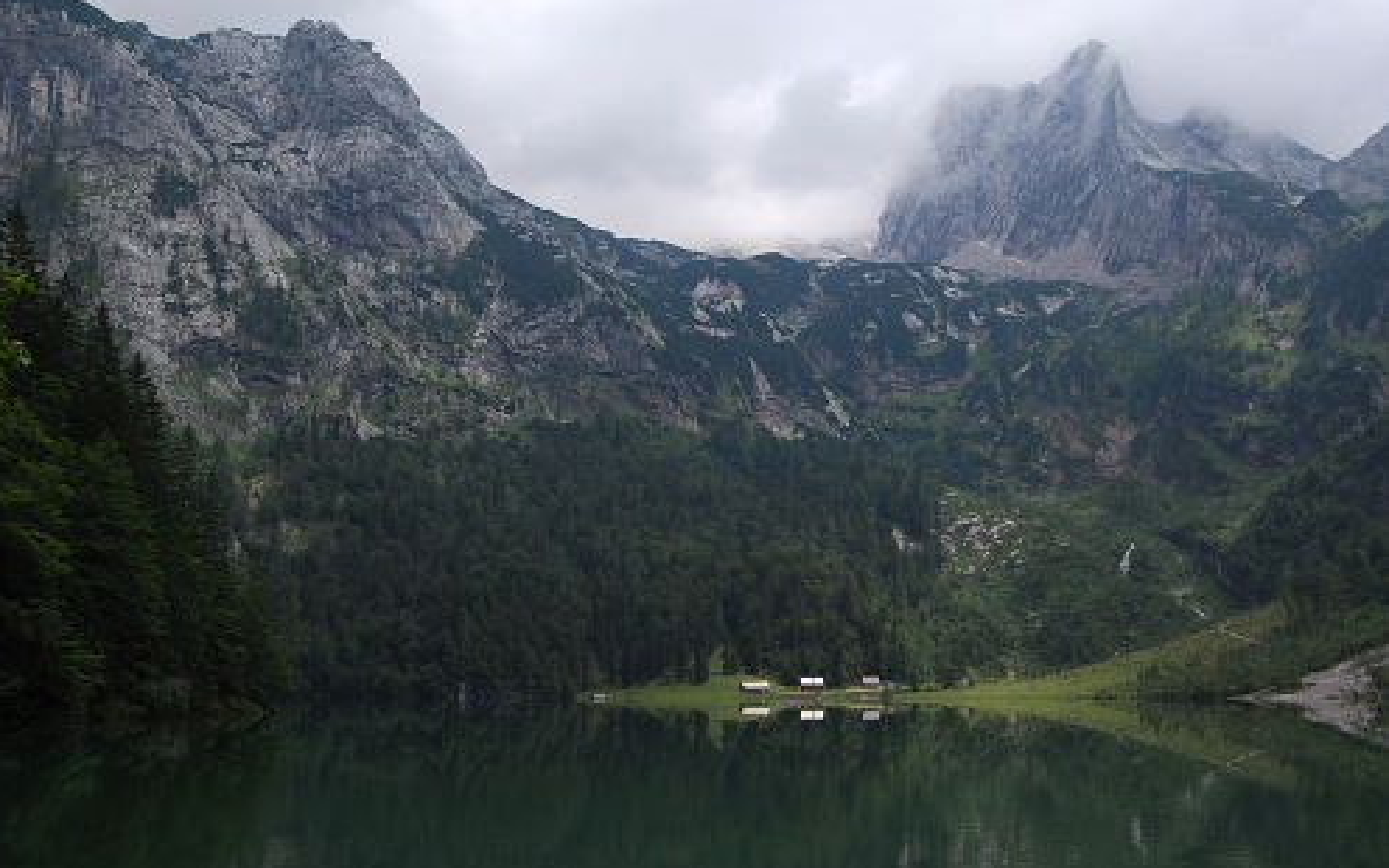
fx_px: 1401
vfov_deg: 34.4
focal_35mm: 37
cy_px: 413
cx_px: 694
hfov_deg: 52.7
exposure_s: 1/250
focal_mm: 24
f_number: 8
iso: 200
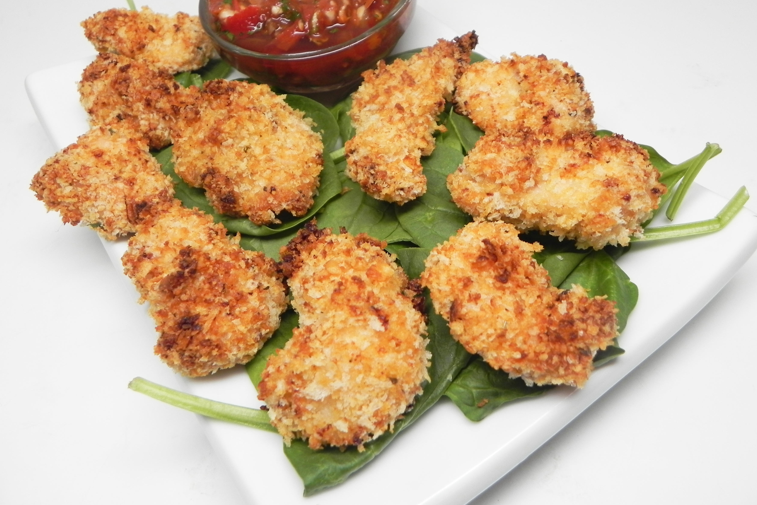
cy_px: 220
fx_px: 652
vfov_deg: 42.2
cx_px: 376
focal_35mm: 31
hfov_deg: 60.3
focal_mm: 5.2
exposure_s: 1/39.6
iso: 160
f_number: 2.8
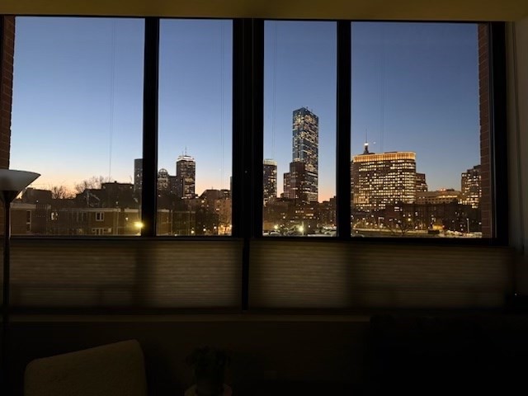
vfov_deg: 56.8
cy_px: 198
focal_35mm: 24
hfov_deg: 71.6
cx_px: 264
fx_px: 366
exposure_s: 1/30
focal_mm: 6.76
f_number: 1.78
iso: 800
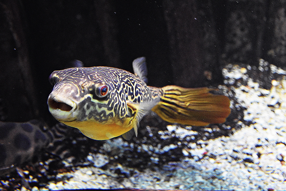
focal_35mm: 48
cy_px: 96
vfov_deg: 28.1
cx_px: 143
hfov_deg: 41.1
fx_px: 381
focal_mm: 32
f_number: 4
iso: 2500
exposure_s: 1/60
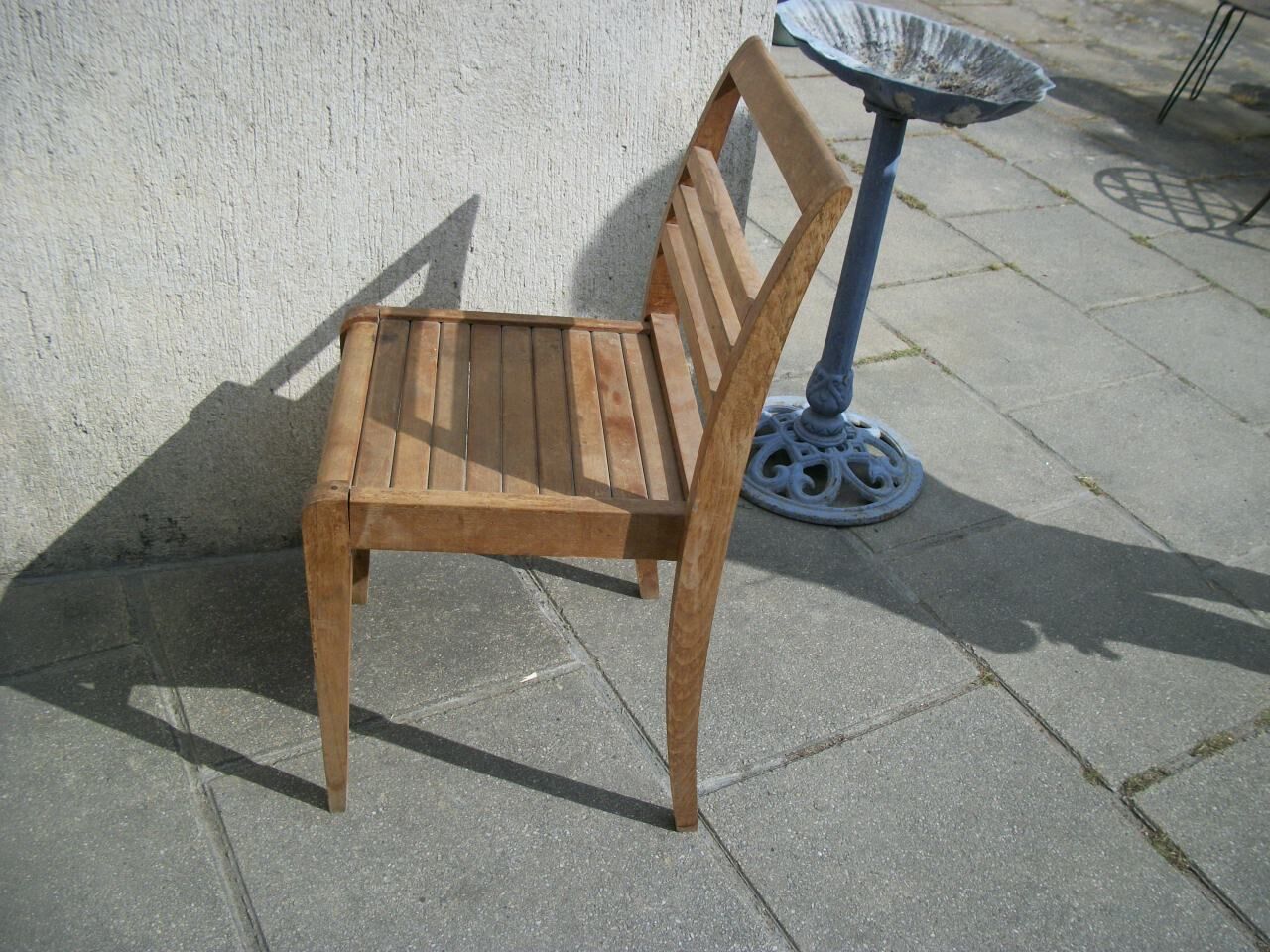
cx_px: 635
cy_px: 476
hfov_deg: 56.8
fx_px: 1174
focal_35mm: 32
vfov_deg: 44.2
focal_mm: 5.7
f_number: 8.8
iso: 80
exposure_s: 1/320
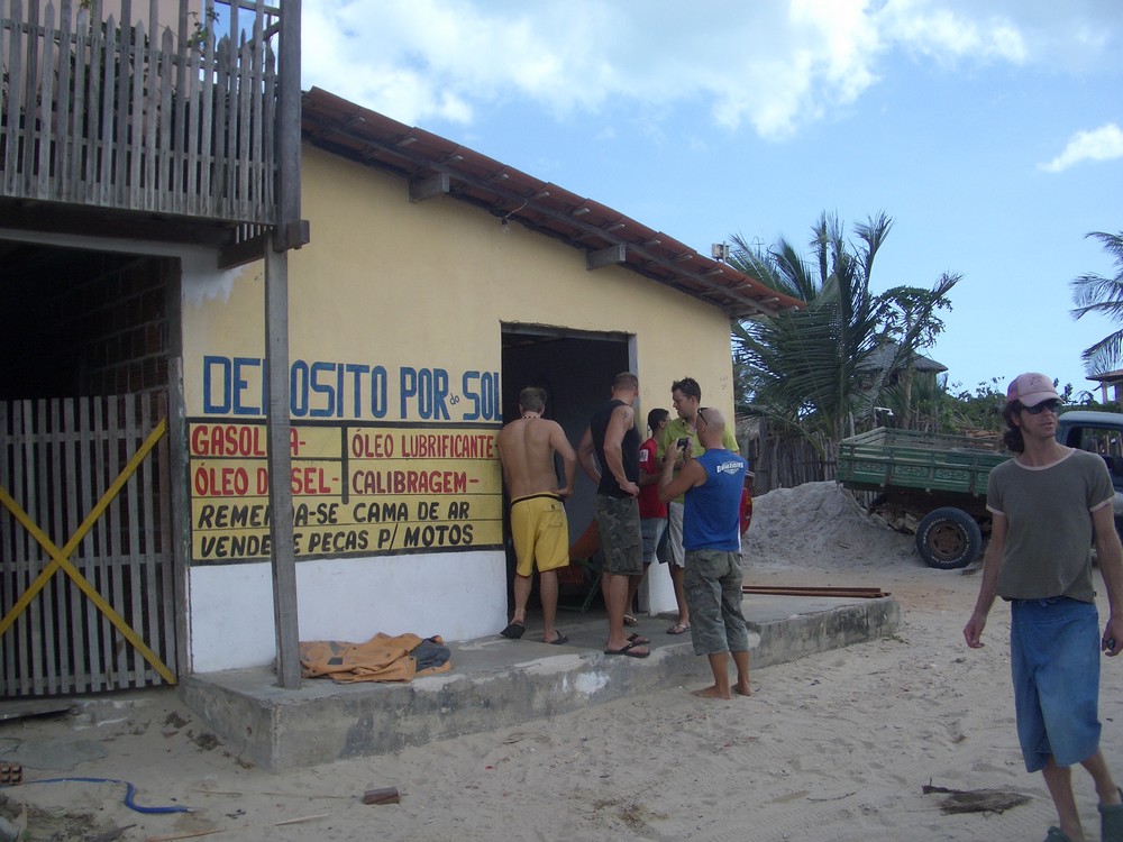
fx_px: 1135
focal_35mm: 35
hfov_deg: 52.6
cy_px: 421
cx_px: 562
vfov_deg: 40.7
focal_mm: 5.8
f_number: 4.3
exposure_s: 1/400
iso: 50
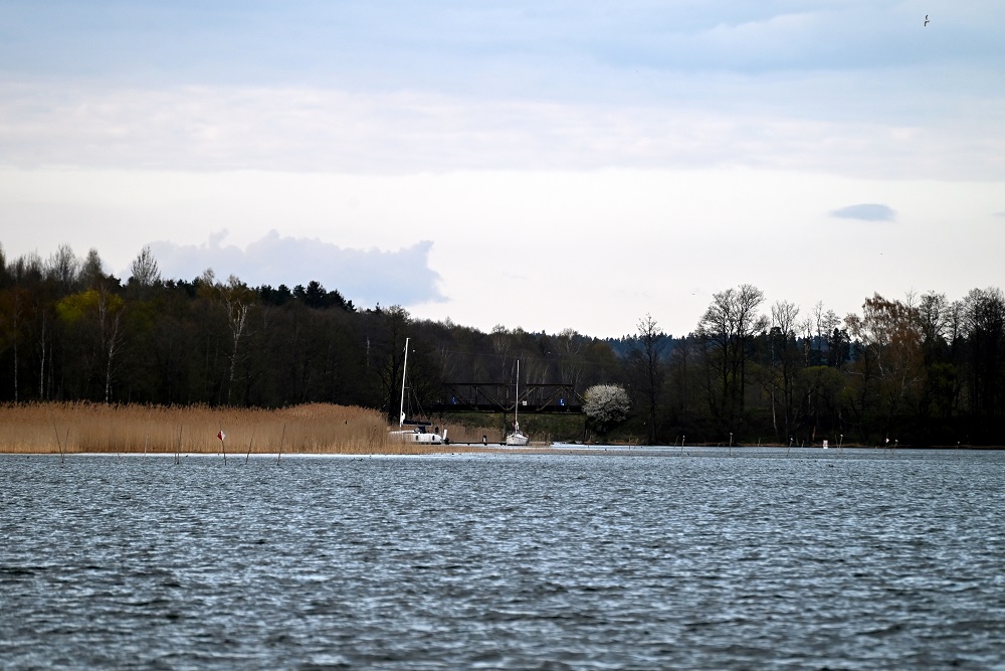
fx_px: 8376
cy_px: 336
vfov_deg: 4.6
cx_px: 502
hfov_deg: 6.9
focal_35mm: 300
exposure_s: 1/800
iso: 400
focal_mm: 300
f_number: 5.6
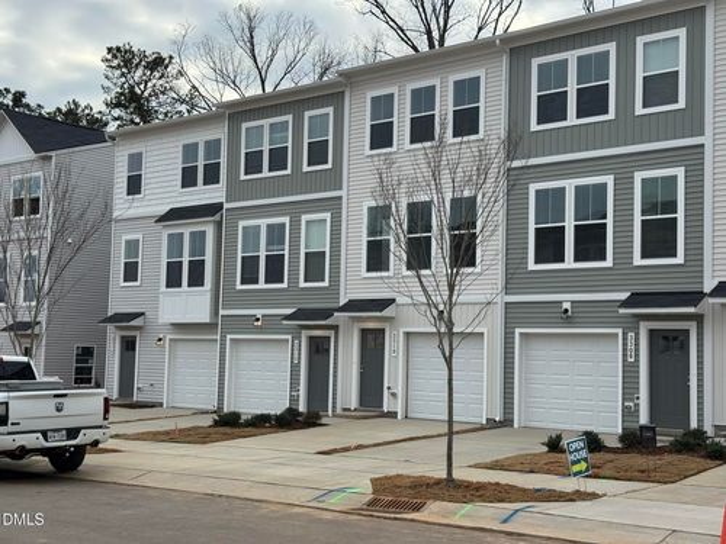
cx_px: 363
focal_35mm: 48
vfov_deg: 30.3
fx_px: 1007
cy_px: 272
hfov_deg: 39.7
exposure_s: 1/2513
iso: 64
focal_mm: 6.76
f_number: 1.78
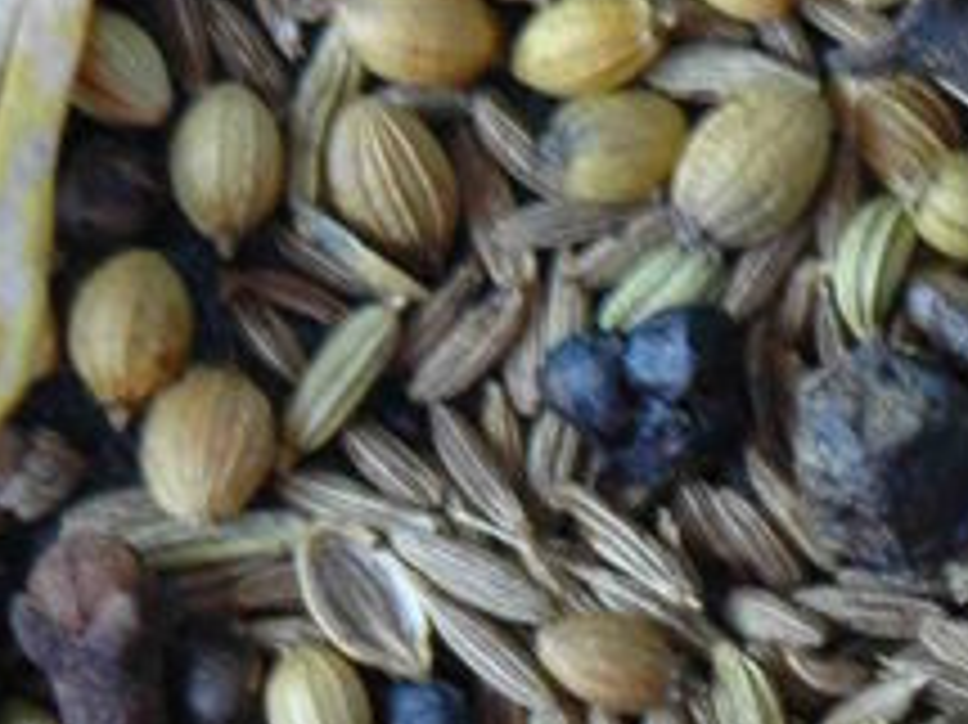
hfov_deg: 4.1
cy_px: 920
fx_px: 13415
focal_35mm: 480
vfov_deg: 3.1
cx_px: 1067
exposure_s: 1/13
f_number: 7.1
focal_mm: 70
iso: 400
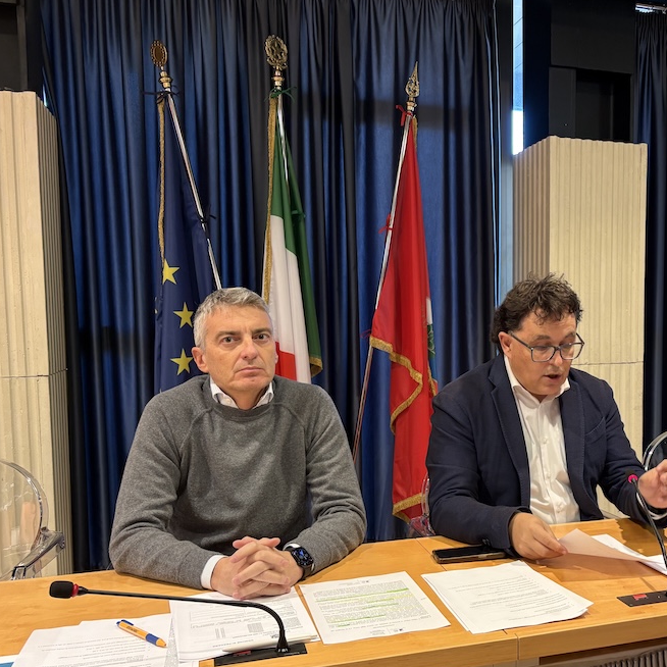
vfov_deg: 45.9
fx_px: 785
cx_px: 484
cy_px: 382
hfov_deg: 44.8
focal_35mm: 36
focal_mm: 5.96
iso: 160
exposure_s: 1/50
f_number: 1.6
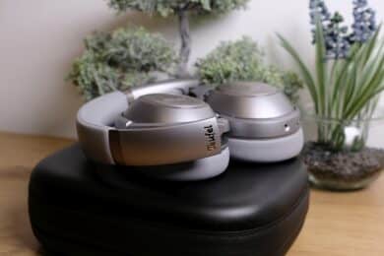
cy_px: 128
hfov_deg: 38.9
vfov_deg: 26.5
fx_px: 544
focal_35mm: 51
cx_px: 192
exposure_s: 1/58
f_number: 5.6
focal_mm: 34.2
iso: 320
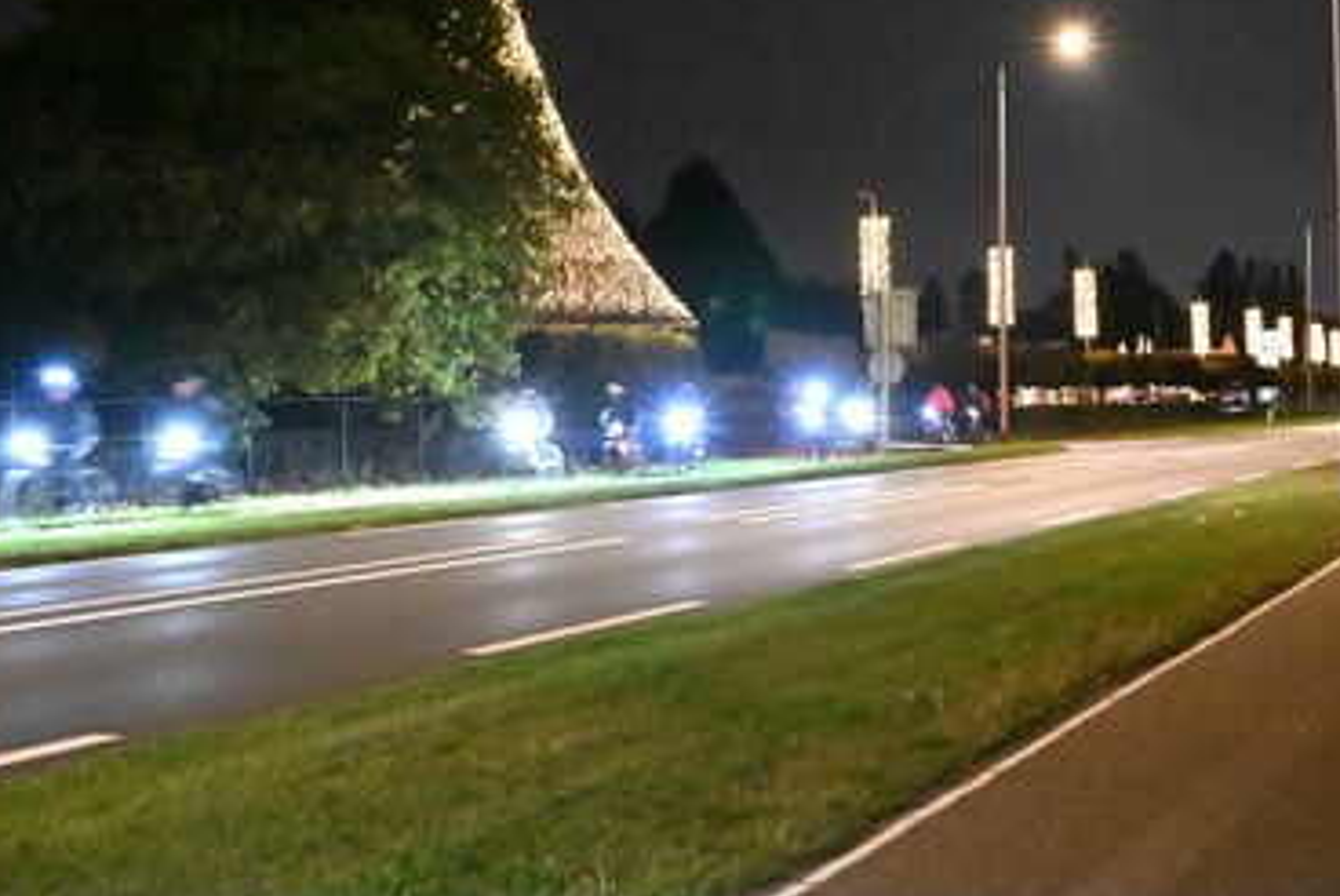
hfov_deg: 33.3
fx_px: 2235
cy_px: 359
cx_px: 790
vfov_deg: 22.6
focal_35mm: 60
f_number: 5.6
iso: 64000
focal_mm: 48
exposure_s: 1/20
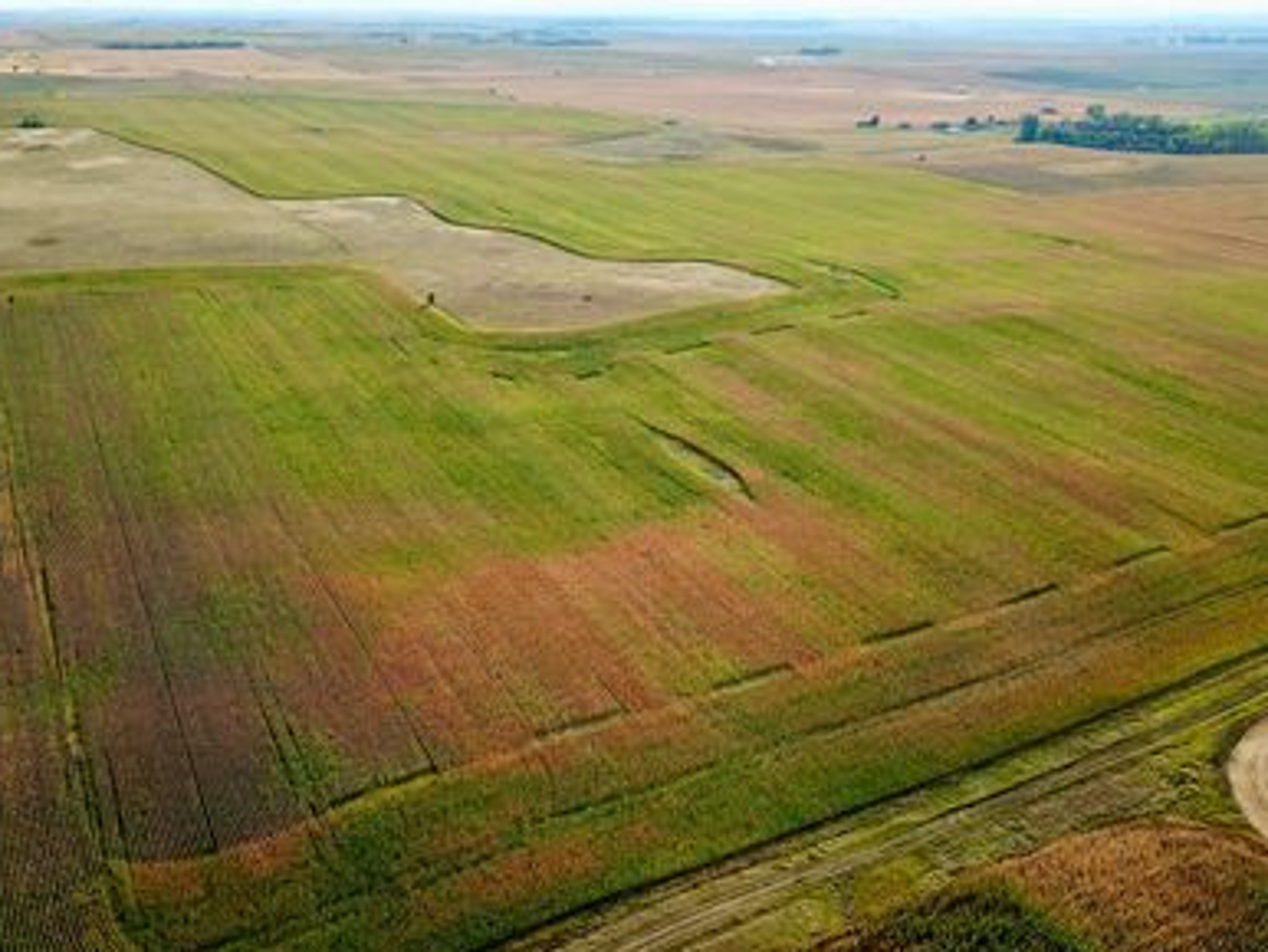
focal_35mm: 29
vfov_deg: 48.2
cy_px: 527
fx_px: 1063
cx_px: 616
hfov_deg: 61.6
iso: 100
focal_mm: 4.7
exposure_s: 1/944
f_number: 2.2
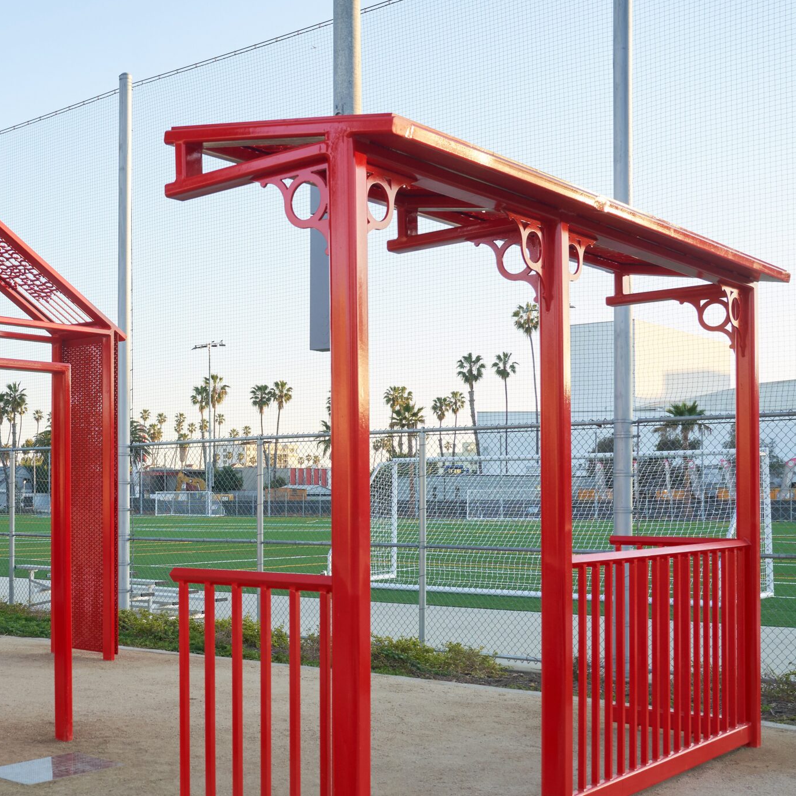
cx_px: 183
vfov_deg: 36.7
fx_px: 1197
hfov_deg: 35.8
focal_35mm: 46
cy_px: 474
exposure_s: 1/250
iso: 640
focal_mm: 29
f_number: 6.3
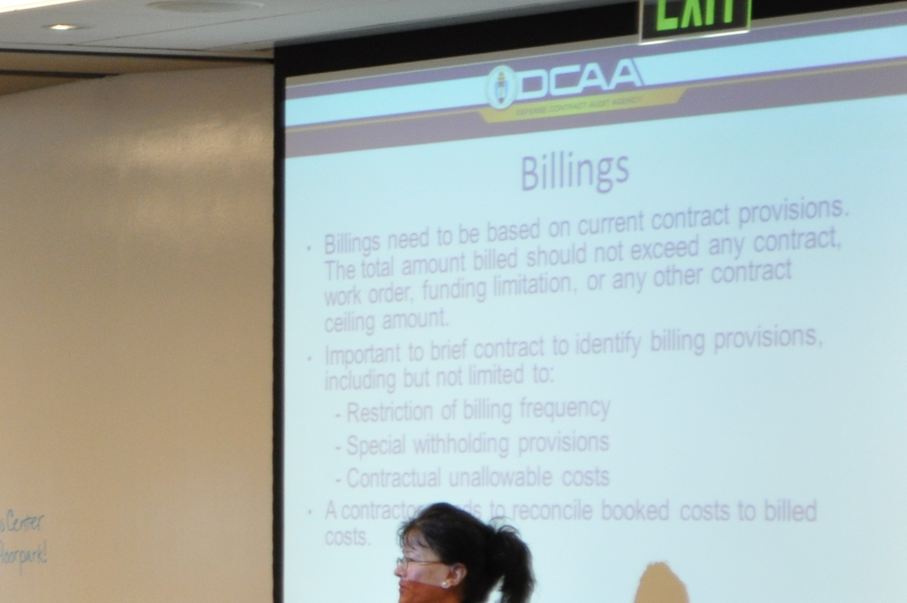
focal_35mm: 233
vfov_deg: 5.8
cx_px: -150
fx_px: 5874
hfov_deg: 8.7
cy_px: 707
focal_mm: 55
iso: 800
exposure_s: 1/50
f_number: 5.6
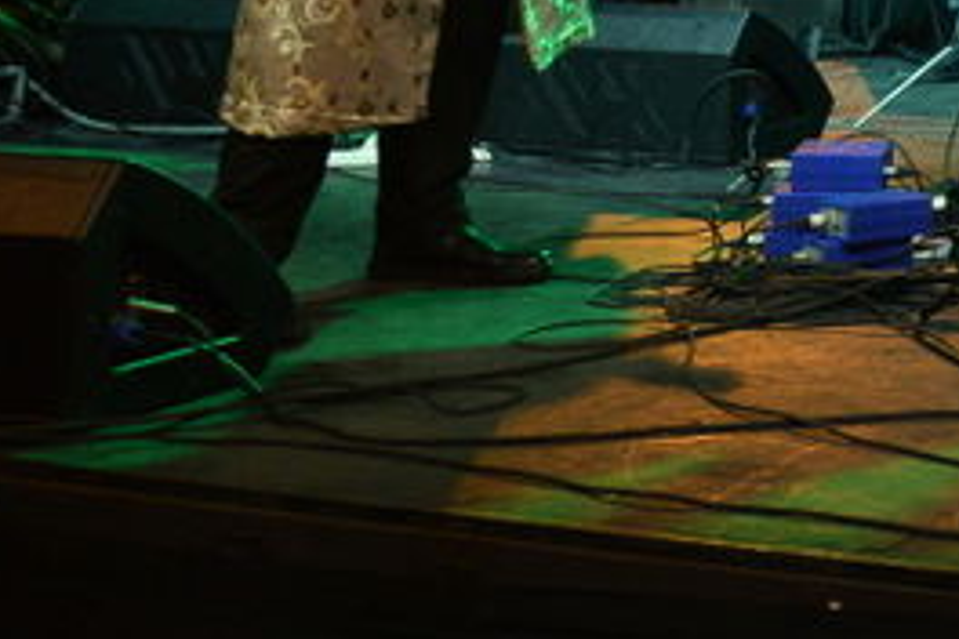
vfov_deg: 13.2
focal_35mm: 93
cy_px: -514
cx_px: 1715
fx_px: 2477
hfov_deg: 17.7
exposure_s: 1/125
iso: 1600
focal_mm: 24
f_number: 4.5
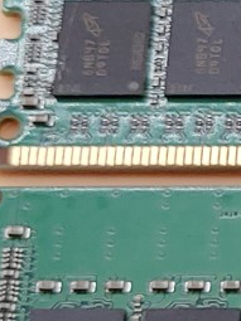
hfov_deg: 6.3
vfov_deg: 9.0
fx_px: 2044
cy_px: 256
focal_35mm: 220
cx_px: 695
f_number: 1.8
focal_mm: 4.36
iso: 50
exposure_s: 1/63
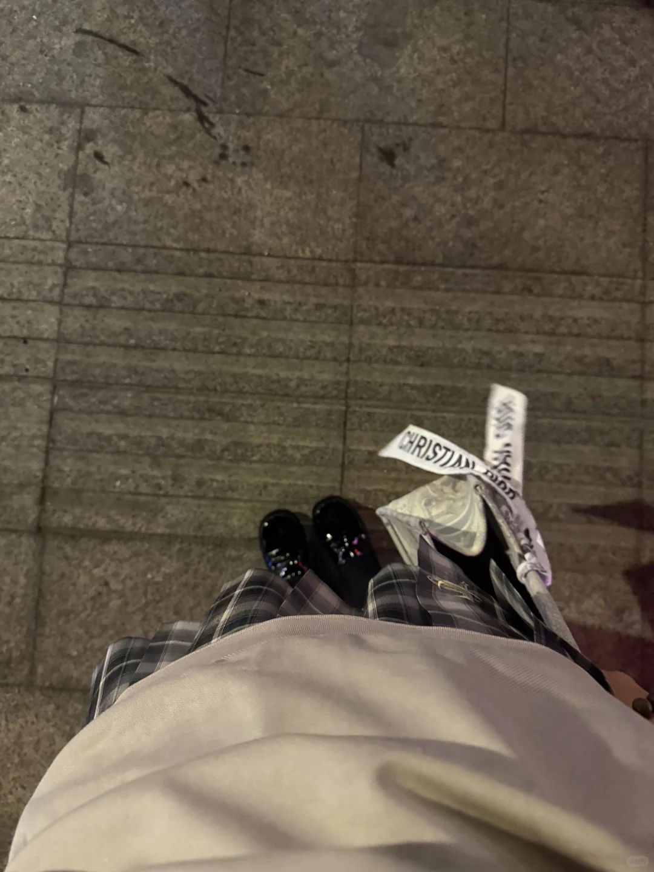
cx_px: 327
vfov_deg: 71.6
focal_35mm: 24
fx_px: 605
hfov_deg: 56.8
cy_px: 436
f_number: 1.78
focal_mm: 6.76
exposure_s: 1/30
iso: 1000
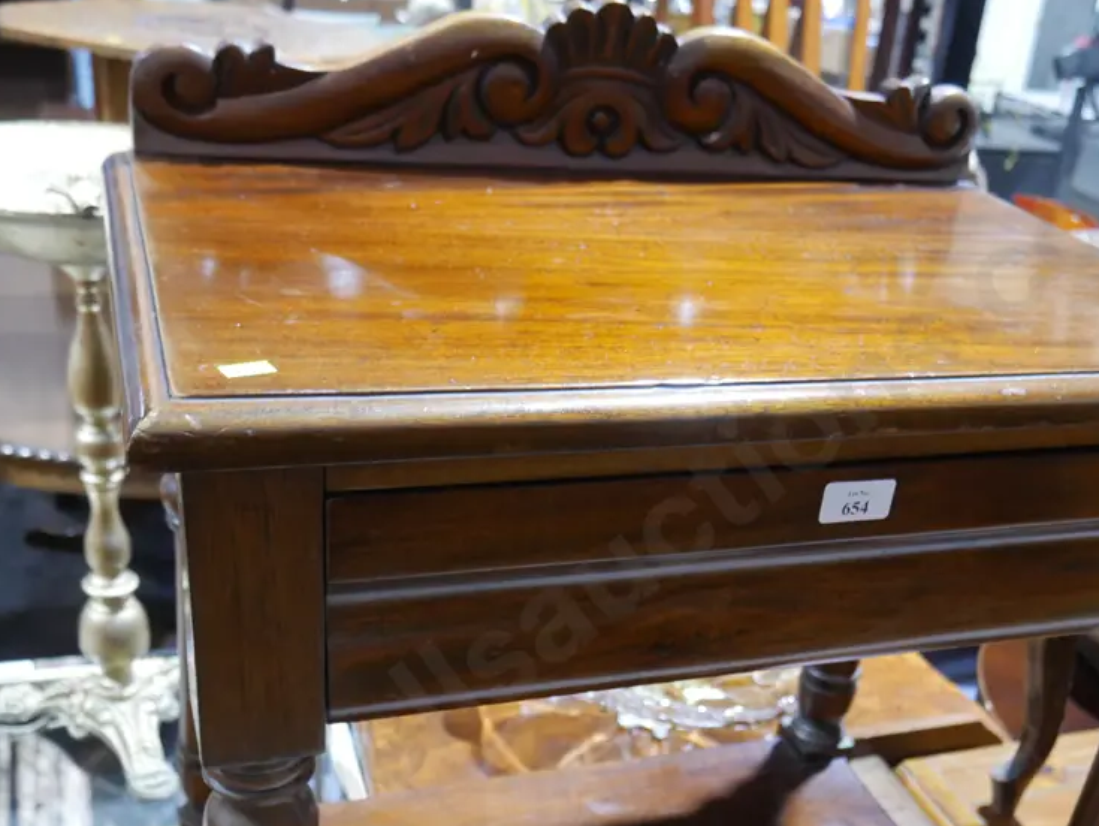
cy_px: 569
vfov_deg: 36.4
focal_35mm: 39
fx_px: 1239
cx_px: 627
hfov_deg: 47.7
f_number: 3.5
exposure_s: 1/60
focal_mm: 14
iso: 1250
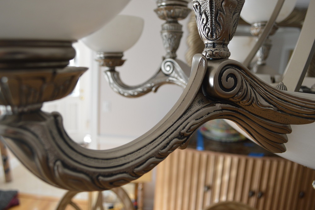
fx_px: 262
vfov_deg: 43.5
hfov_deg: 62.0
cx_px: 158
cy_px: 105
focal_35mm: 30
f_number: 5.6
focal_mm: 20
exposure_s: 1/125
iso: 400
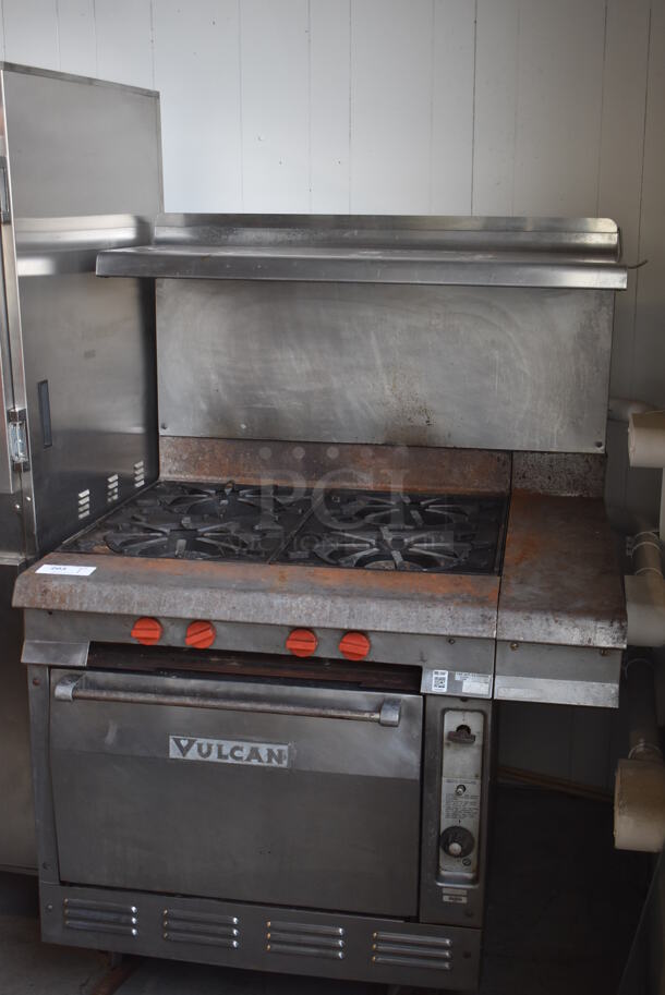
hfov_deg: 30.9
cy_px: 498
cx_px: 332
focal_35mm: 44
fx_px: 1203
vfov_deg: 44.9
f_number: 4.2
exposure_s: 1/125
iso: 800
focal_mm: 29
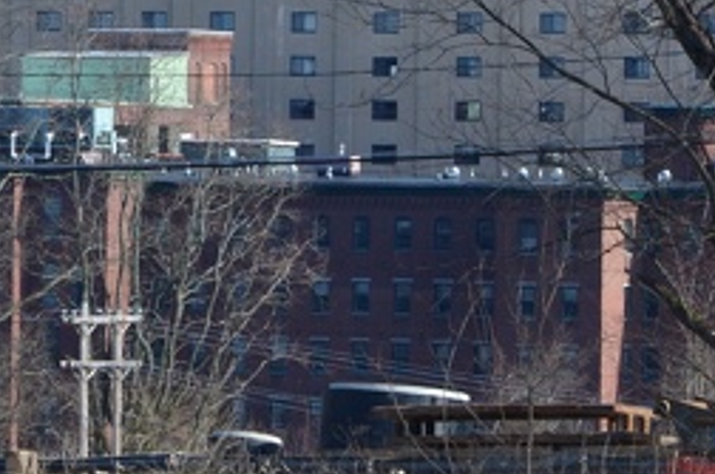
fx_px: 12599
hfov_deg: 3.2
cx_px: 20
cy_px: 165
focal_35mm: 636
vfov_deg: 2.2
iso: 160
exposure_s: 1/125
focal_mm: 135
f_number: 11
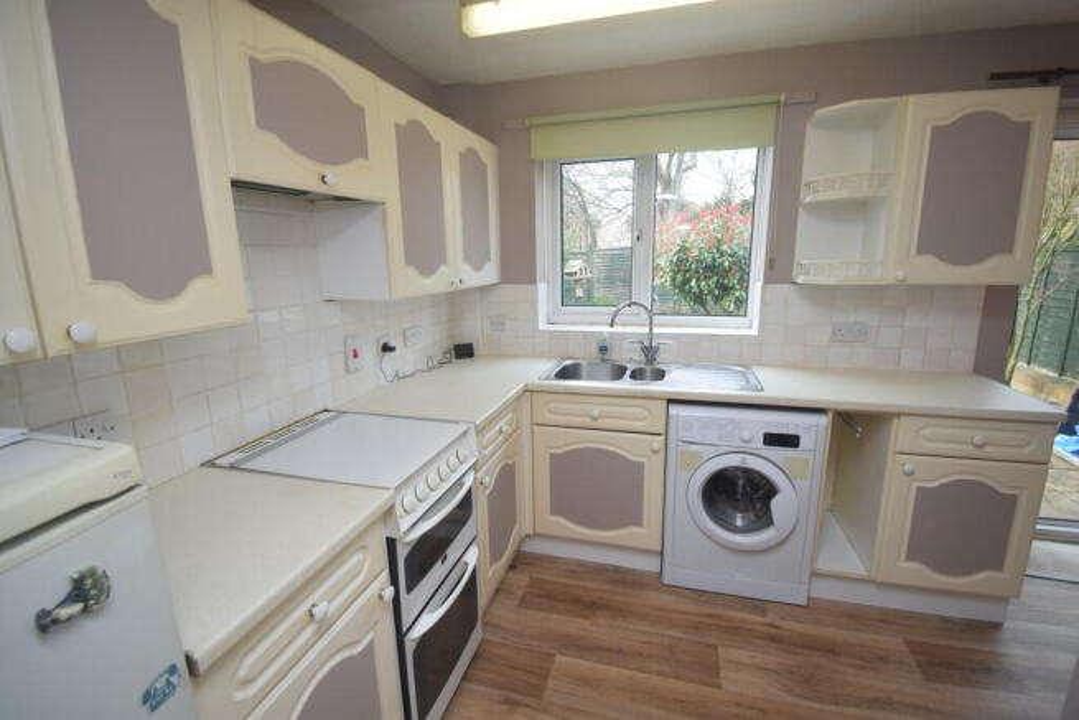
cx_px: 540
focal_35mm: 15
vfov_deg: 77.4
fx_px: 450
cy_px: 360
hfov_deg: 100.4
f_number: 5.6
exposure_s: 1/125
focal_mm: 10
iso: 400
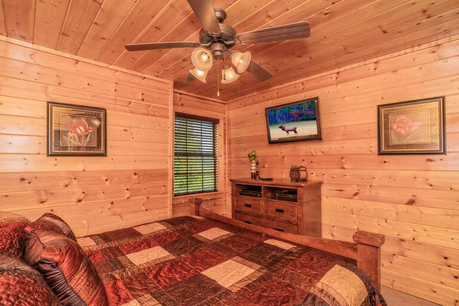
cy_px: 153
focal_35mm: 16
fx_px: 204
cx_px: 230
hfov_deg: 96.7
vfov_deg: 73.7
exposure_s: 1/200
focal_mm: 16
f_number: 7.1
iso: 500
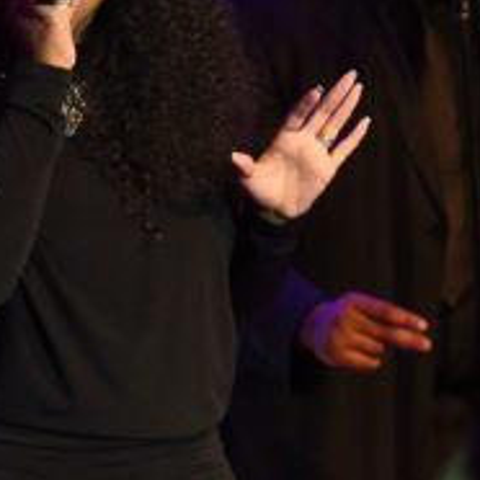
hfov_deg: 3.4
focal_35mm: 512
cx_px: 377
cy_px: 143
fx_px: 8032
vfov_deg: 3.4
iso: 2500
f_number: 7.1
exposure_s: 1/125
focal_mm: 200
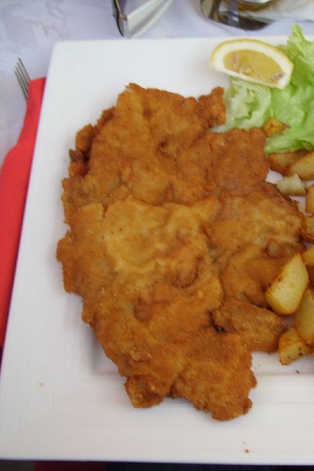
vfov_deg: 37.5
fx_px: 694
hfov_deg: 25.0
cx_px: 255
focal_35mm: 53
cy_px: 236
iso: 50
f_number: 2.8
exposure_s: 1/64
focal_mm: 7.8
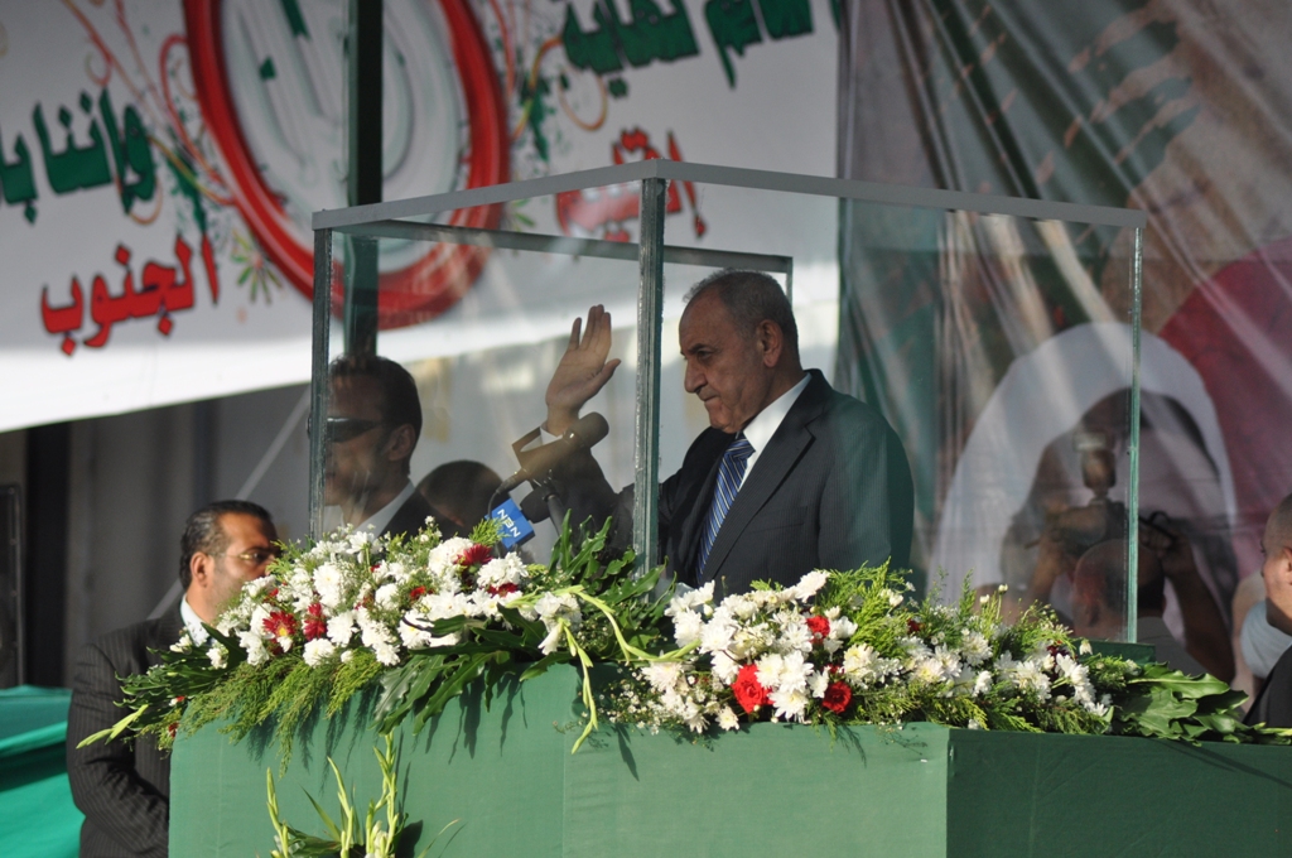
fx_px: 7258
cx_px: 646
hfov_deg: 10.2
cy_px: 429
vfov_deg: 6.8
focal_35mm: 202
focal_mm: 135
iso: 500
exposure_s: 1/1250
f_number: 4.5
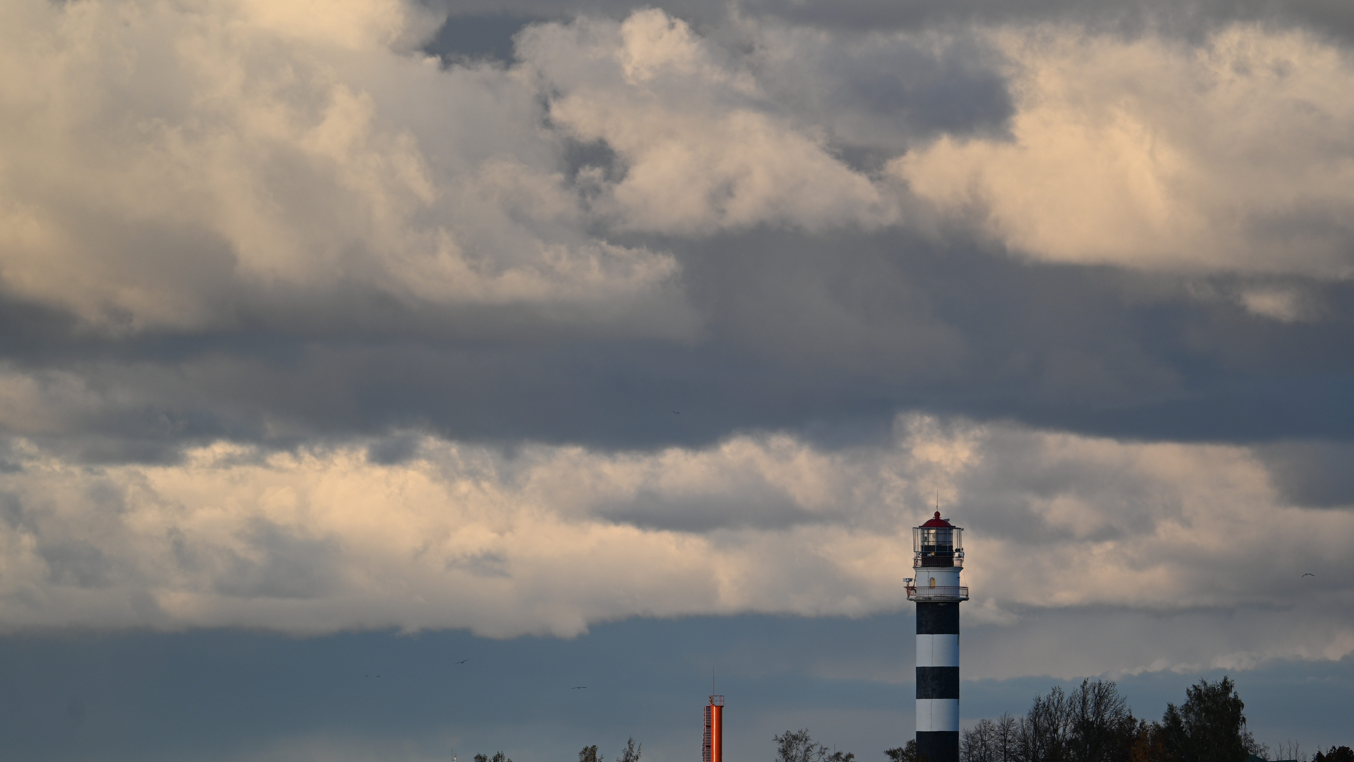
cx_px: 737
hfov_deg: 6.2
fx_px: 12422
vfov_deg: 3.5
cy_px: 547
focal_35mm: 346
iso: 100
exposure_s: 1/320
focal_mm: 260
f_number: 5.3
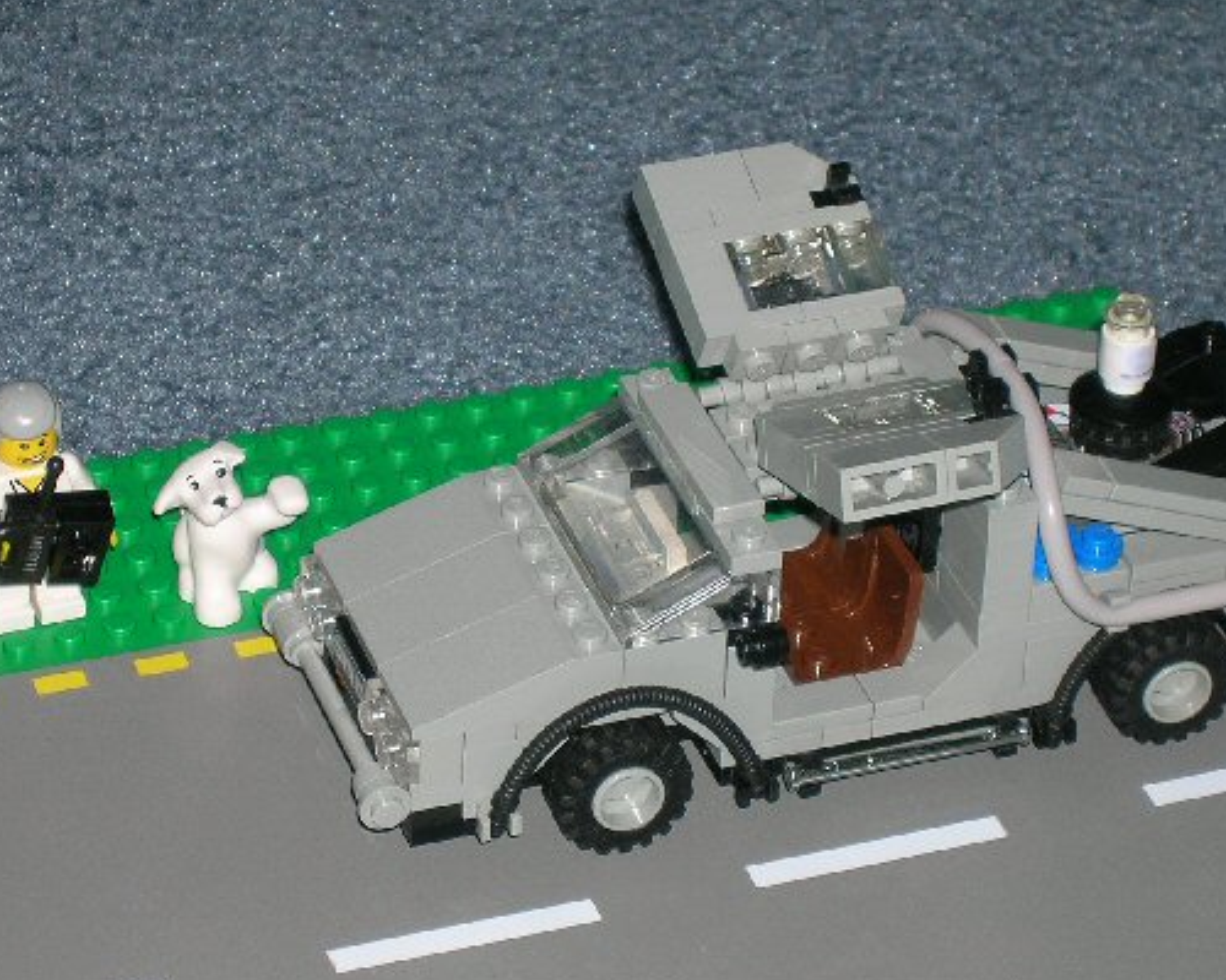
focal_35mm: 155
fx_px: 5624
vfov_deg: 10.0
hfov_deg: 12.4
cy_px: 611
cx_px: 505
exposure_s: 1/60.1
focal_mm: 17.1
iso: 50
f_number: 4.9
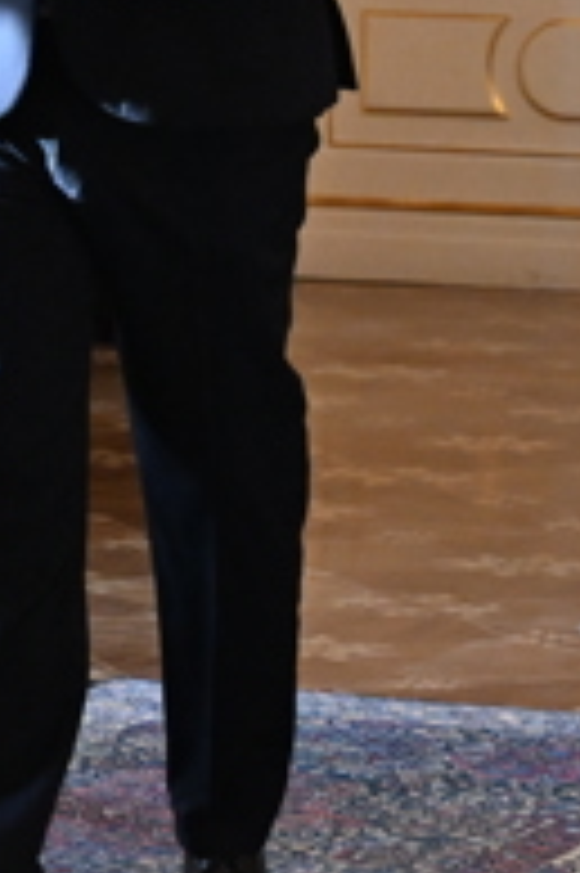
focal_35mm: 373
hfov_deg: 3.6
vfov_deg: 5.5
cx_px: -517
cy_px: -27
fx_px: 9030
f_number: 5.6
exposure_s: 1/500
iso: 3200
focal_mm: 70
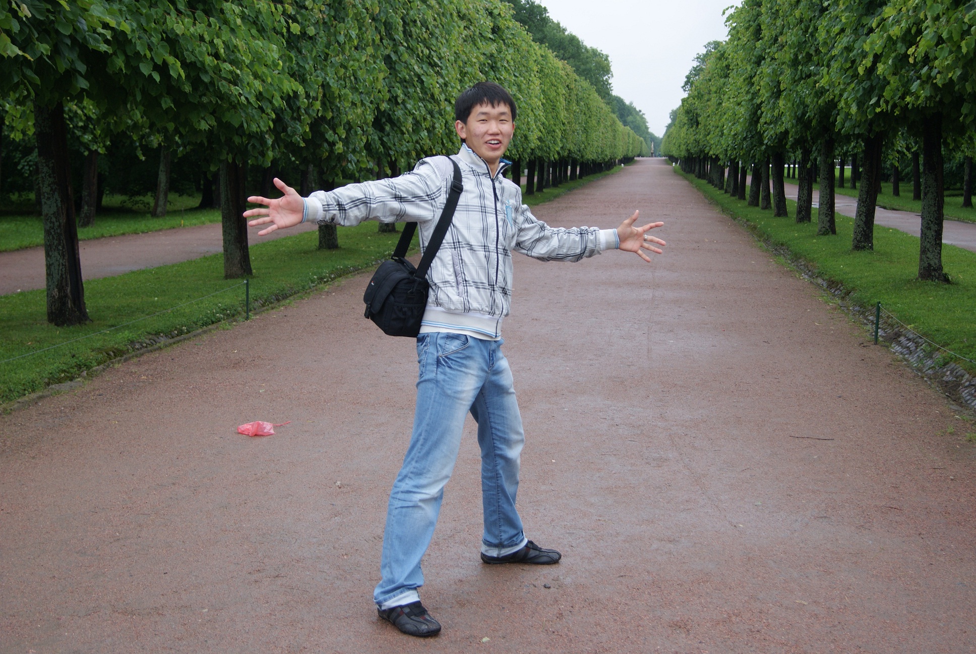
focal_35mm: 52
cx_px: 488
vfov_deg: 25.8
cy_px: 327
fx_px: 1425
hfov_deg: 37.8
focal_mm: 35
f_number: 5
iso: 125
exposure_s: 1/60
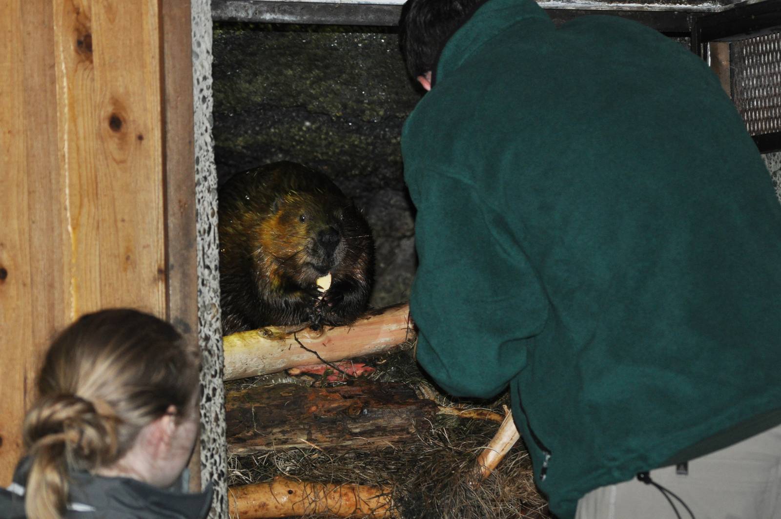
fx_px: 3250
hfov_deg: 13.7
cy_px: 260
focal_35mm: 150
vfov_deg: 9.1
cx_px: 390
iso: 800
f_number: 4
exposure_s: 1/60
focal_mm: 100
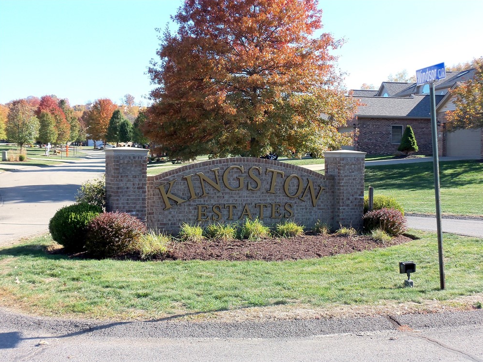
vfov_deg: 29.7
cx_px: 244
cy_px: 183
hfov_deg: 38.9
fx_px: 684
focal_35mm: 49
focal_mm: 8.7
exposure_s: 1/250
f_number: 3.8
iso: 64
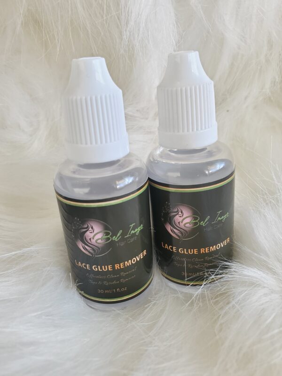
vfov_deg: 67.3
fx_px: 282
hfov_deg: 53.1
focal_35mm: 26
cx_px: 141
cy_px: 188
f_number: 2.4
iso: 80
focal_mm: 4.3
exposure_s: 1/120
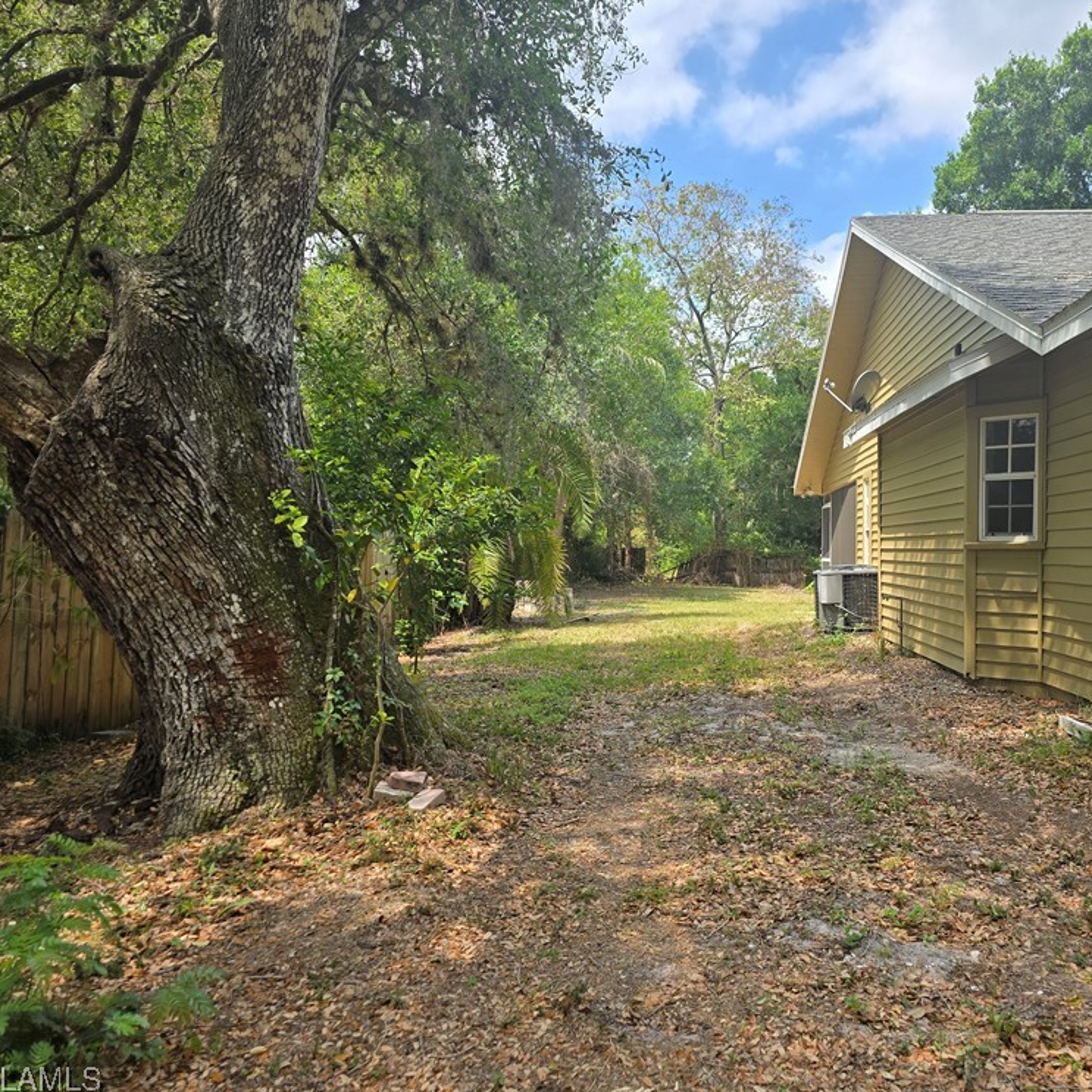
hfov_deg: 56.7
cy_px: 548
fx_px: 999
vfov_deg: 57.3
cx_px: 675
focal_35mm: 28
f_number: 1.7
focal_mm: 6.3
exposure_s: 1/515
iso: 12
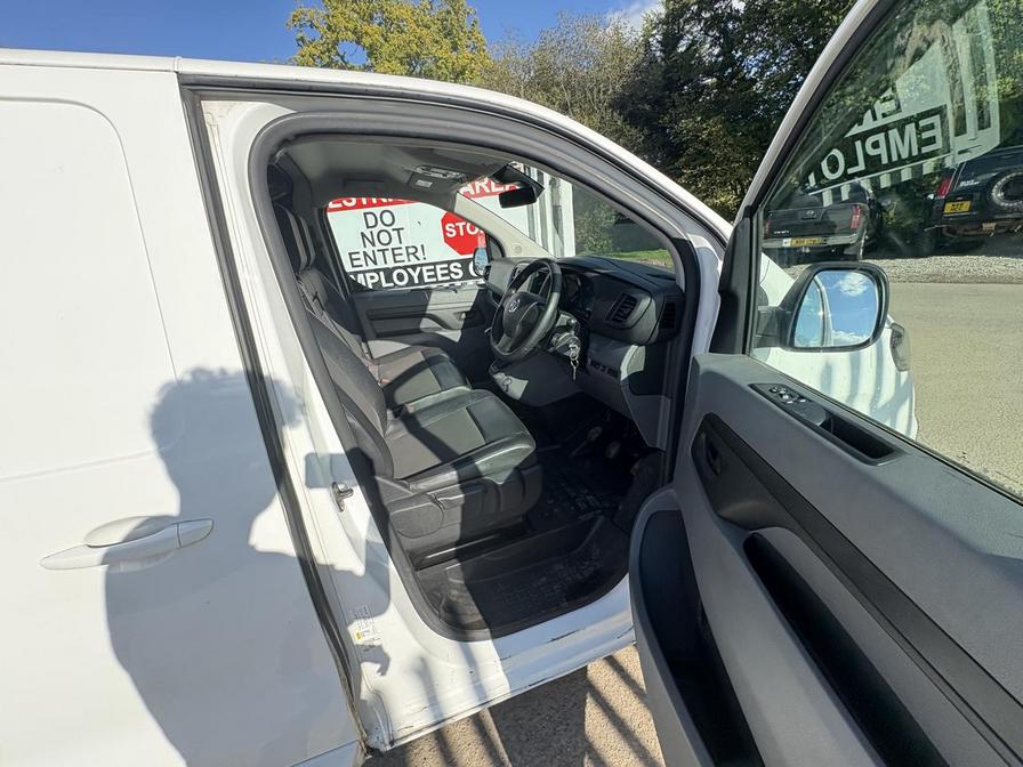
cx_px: 512
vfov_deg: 85.7
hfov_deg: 102.1
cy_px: 384
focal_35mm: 14
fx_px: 414
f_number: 2.2
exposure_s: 1/525
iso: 64
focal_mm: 2.22
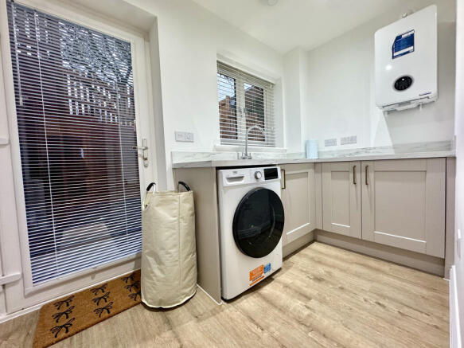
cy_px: 174
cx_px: 232
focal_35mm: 14
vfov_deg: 85.7
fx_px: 188
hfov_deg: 102.1
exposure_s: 1/100
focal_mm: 2.22
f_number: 2.2
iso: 250
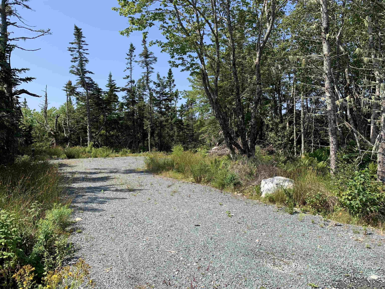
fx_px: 289
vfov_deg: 53.1
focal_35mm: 26
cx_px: 192
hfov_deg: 67.3
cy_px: 144
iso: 25
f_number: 1.8
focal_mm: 4.25
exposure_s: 1/1560
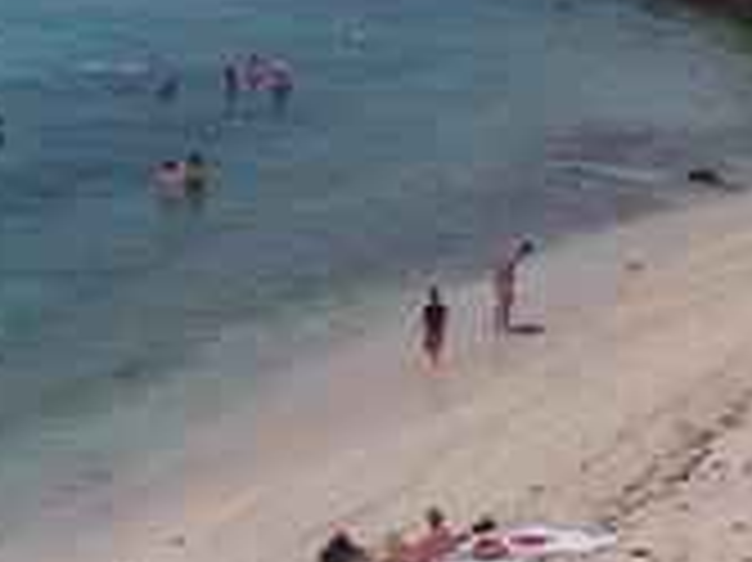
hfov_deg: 14.3
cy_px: -126
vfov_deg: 10.5
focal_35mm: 138
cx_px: 185
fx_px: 2996
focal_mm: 6
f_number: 4.8
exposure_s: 1/1000
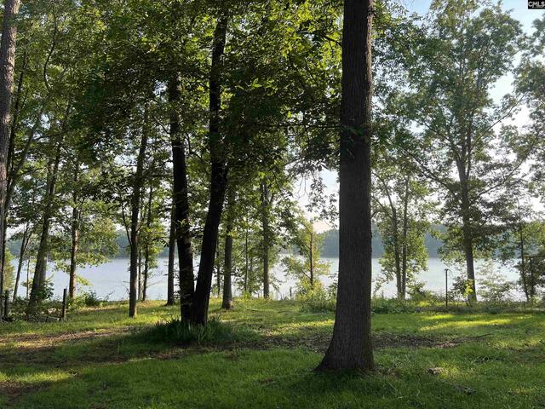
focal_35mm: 26
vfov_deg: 53.1
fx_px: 409
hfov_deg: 67.3
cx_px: 272
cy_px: 204
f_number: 1.5
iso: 50
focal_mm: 5.7
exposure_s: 1/1038
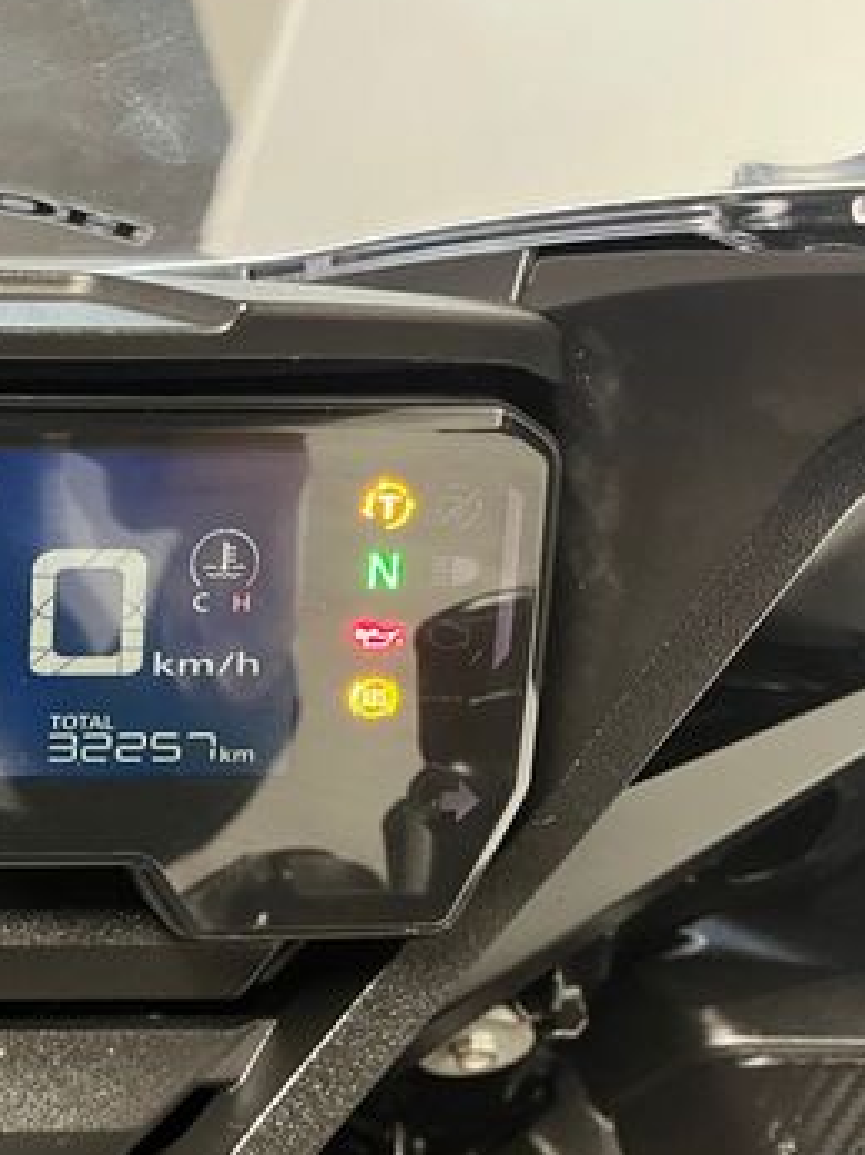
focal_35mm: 48
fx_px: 1600
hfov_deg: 27.8
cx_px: -73
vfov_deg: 39.6
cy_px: 642
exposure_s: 1/33
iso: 640
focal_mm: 5.1
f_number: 1.6
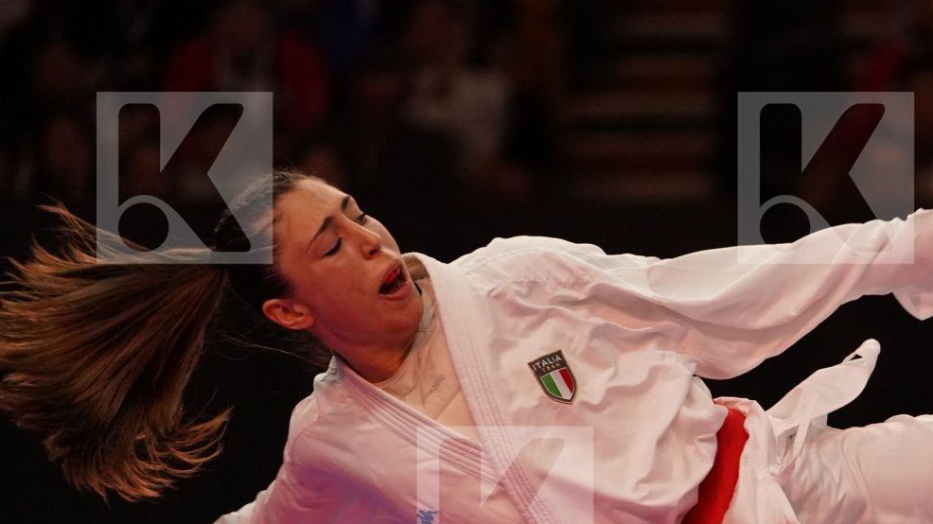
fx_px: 8706
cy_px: 513
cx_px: 826
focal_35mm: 352
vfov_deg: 3.4
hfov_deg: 6.1
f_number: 2.8
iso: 4000
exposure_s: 1/1000
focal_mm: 184
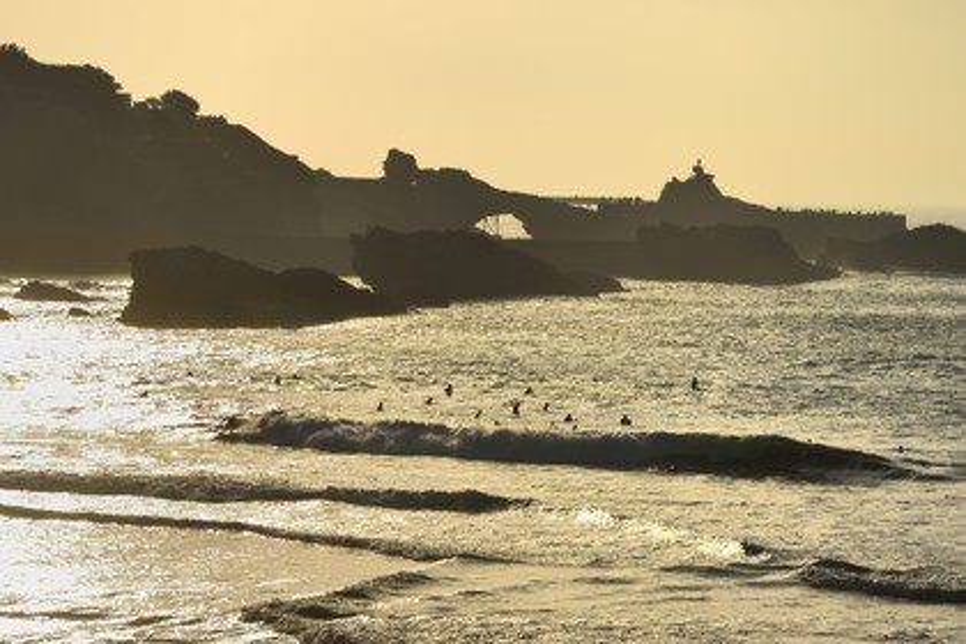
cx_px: 483
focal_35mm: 200
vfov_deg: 6.9
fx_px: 5366
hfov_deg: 10.3
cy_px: 322
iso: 200
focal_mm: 200
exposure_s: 1/320
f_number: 20
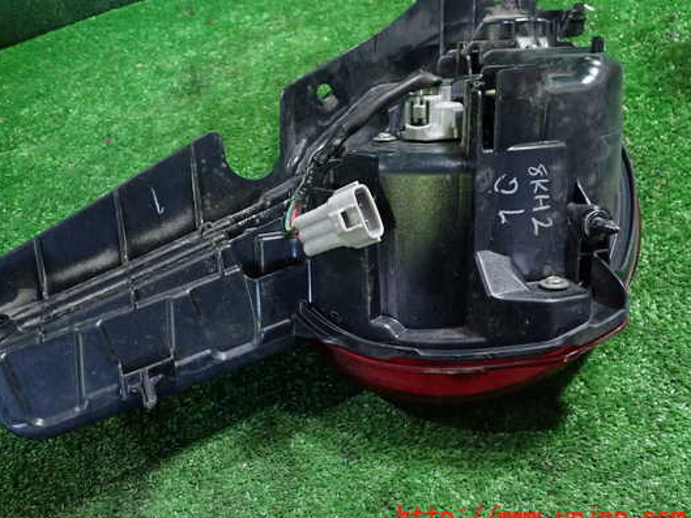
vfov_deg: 41.8
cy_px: 241
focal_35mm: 34
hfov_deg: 53.8
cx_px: 300
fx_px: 679
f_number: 2.3
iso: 400
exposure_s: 1/30
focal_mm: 5.4
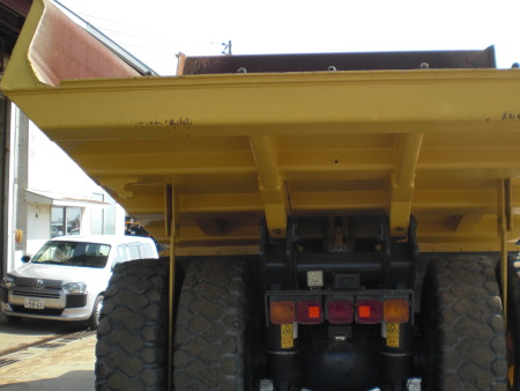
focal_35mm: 54
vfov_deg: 27.0
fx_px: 812
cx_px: 325
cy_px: 246
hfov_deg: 35.3
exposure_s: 1/400
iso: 64
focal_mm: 6.3
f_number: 3.1
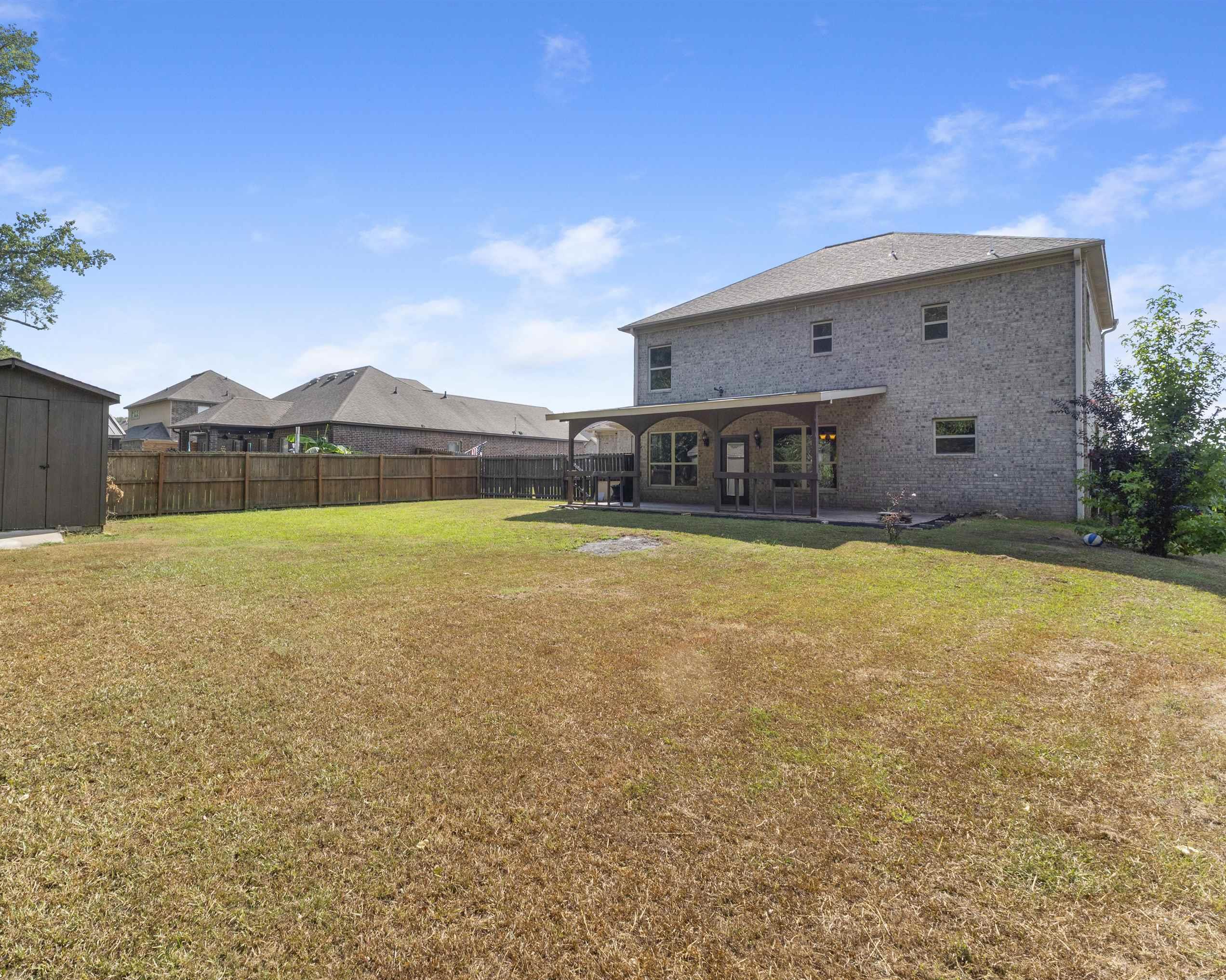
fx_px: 617
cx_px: 493
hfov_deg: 88.6
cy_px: 492
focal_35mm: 17
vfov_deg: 77.0
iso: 200
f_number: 9
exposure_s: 1/100
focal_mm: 10
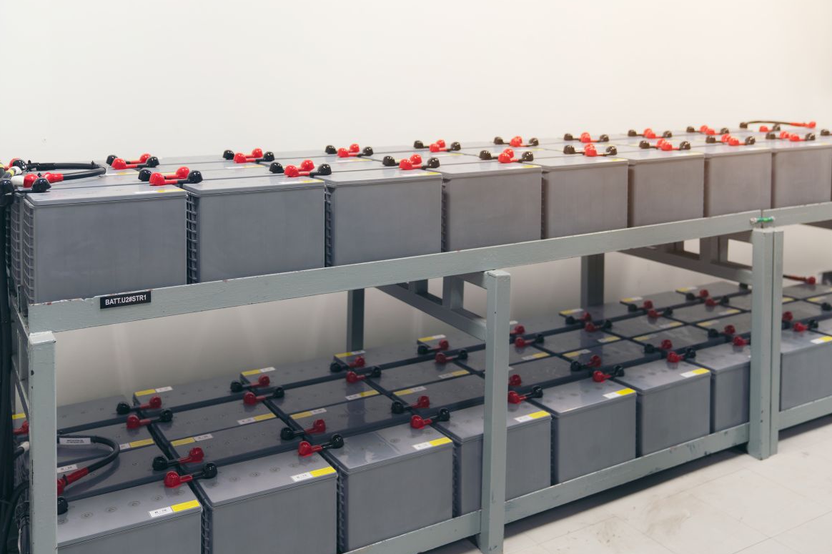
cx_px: 412
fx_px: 762
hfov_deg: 57.2
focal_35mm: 33
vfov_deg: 39.9
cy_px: 271
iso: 320
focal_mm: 32
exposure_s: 1/40
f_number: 2.8
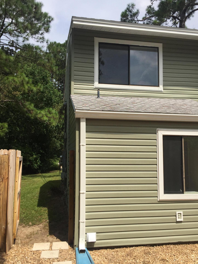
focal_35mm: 30
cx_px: 101
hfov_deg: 46.8
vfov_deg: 60.0
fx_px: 229
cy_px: 136
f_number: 2.2
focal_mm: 4.15
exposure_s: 1/2825
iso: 32
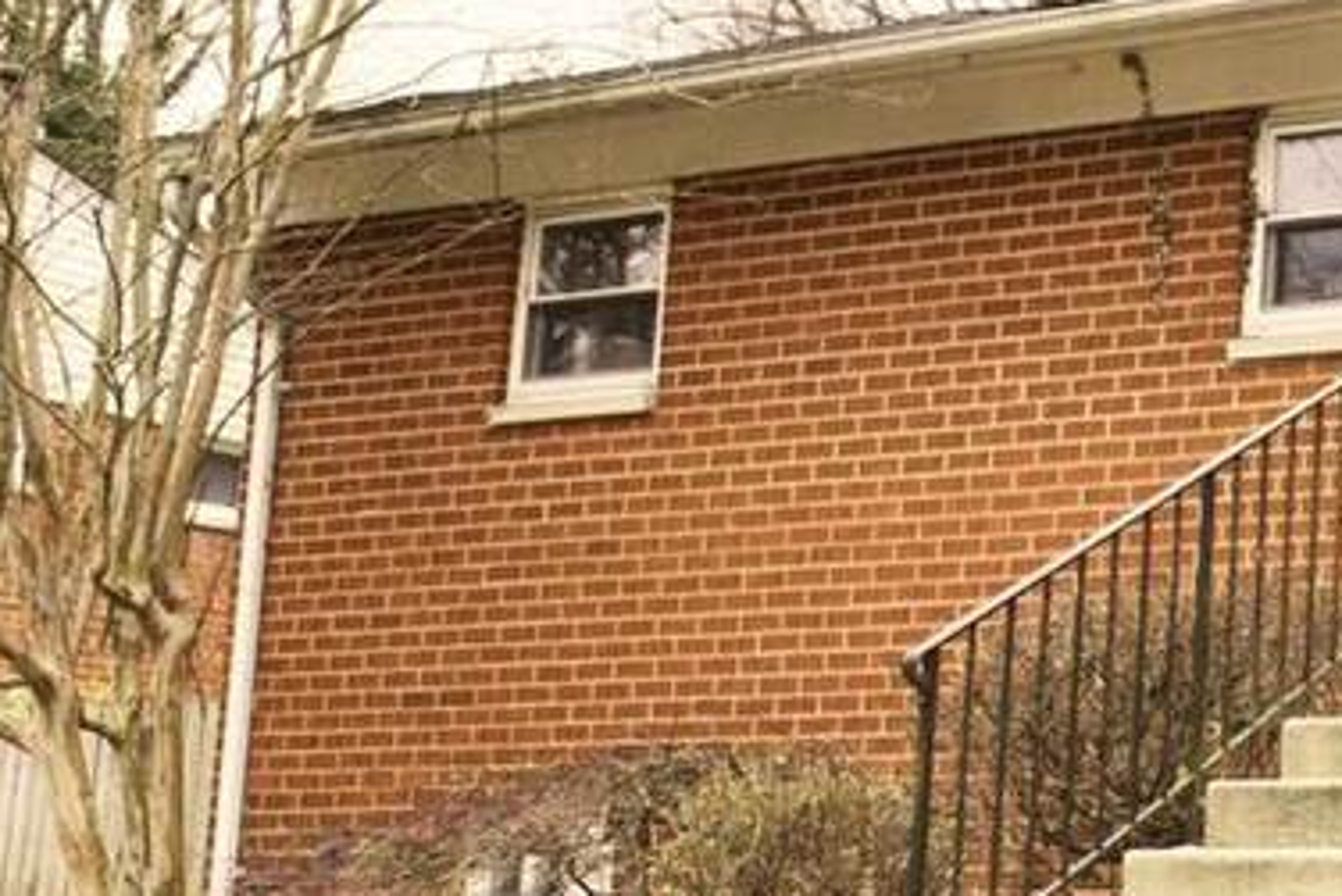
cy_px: 577
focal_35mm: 68
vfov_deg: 20.0
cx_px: 2049
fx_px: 2536
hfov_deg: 23.4
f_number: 8
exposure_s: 1/125
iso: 800
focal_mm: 20
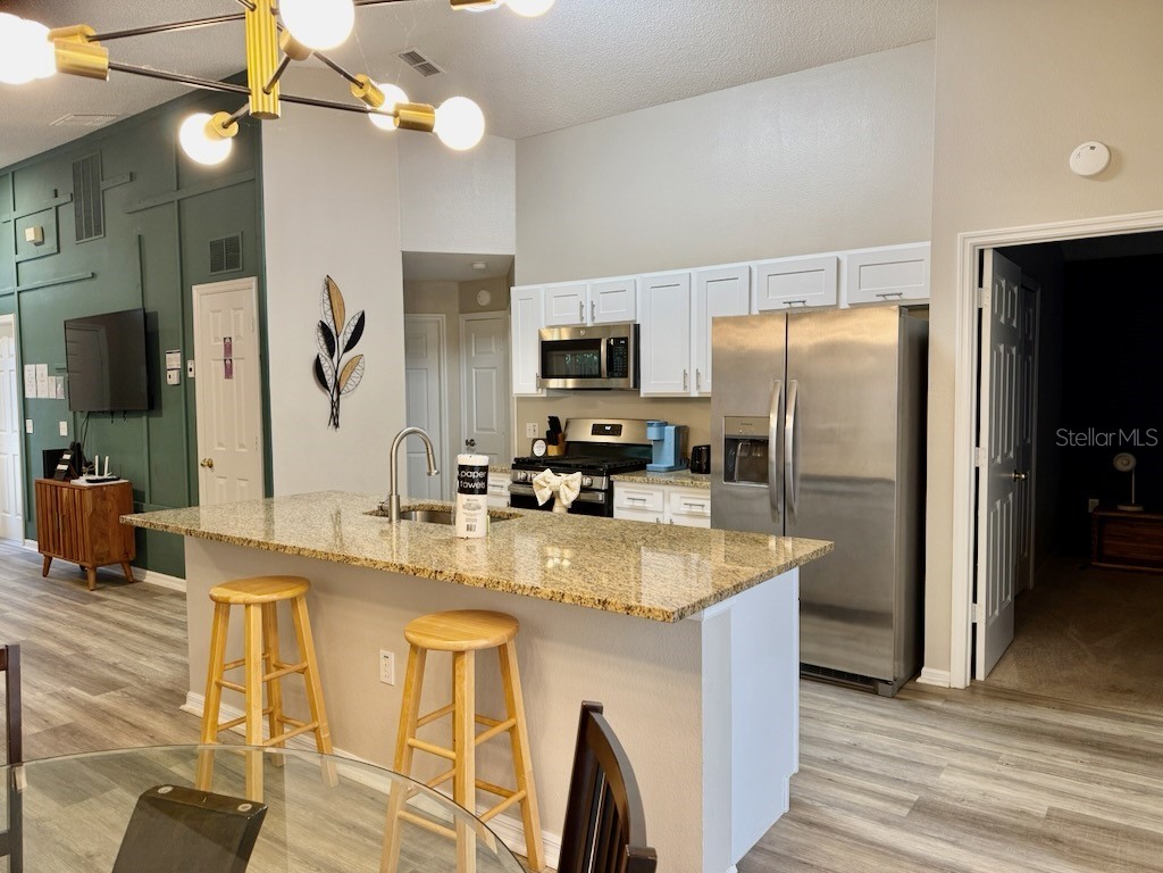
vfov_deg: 56.8
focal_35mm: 24
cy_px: 436
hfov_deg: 71.6
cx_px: 582
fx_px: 806
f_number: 1.78
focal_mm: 6.76
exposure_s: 1/60
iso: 125
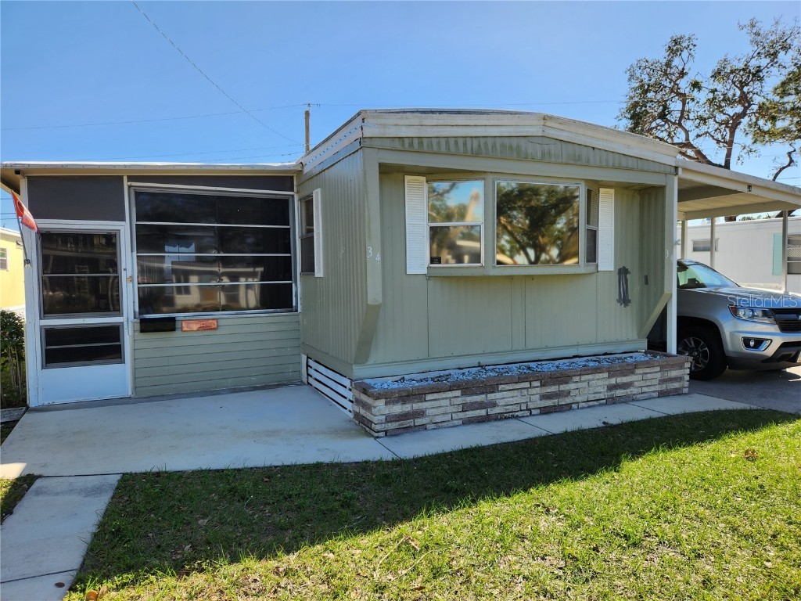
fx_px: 532
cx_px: 400
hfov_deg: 73.9
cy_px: 300
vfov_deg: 58.9
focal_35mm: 23
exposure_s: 1/1064
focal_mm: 5.4
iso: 20
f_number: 1.8
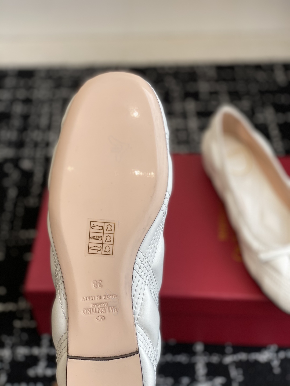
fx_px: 581
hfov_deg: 28.0
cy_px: 193
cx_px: 145
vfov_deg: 36.8
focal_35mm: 52
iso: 20
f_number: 2
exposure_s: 1/226
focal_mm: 6
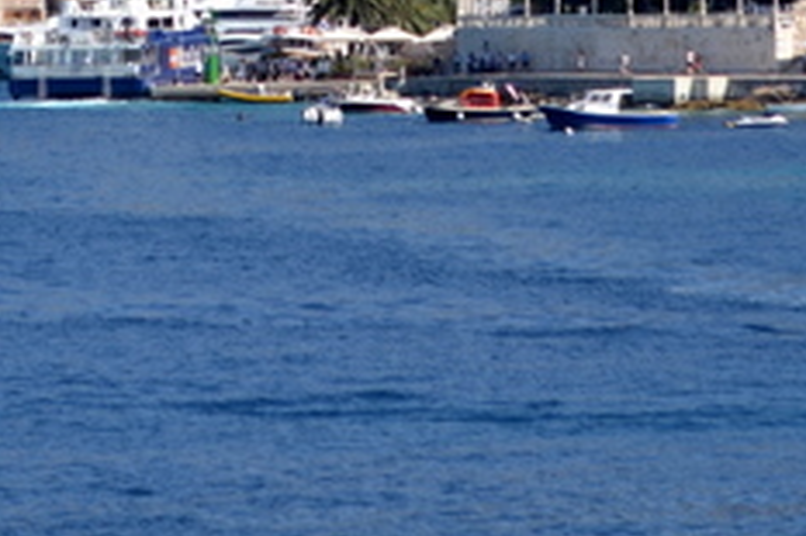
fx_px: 6347
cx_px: 384
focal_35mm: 284
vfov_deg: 4.8
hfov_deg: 7.3
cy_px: -221
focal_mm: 55
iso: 100
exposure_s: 1/320
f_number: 6.3
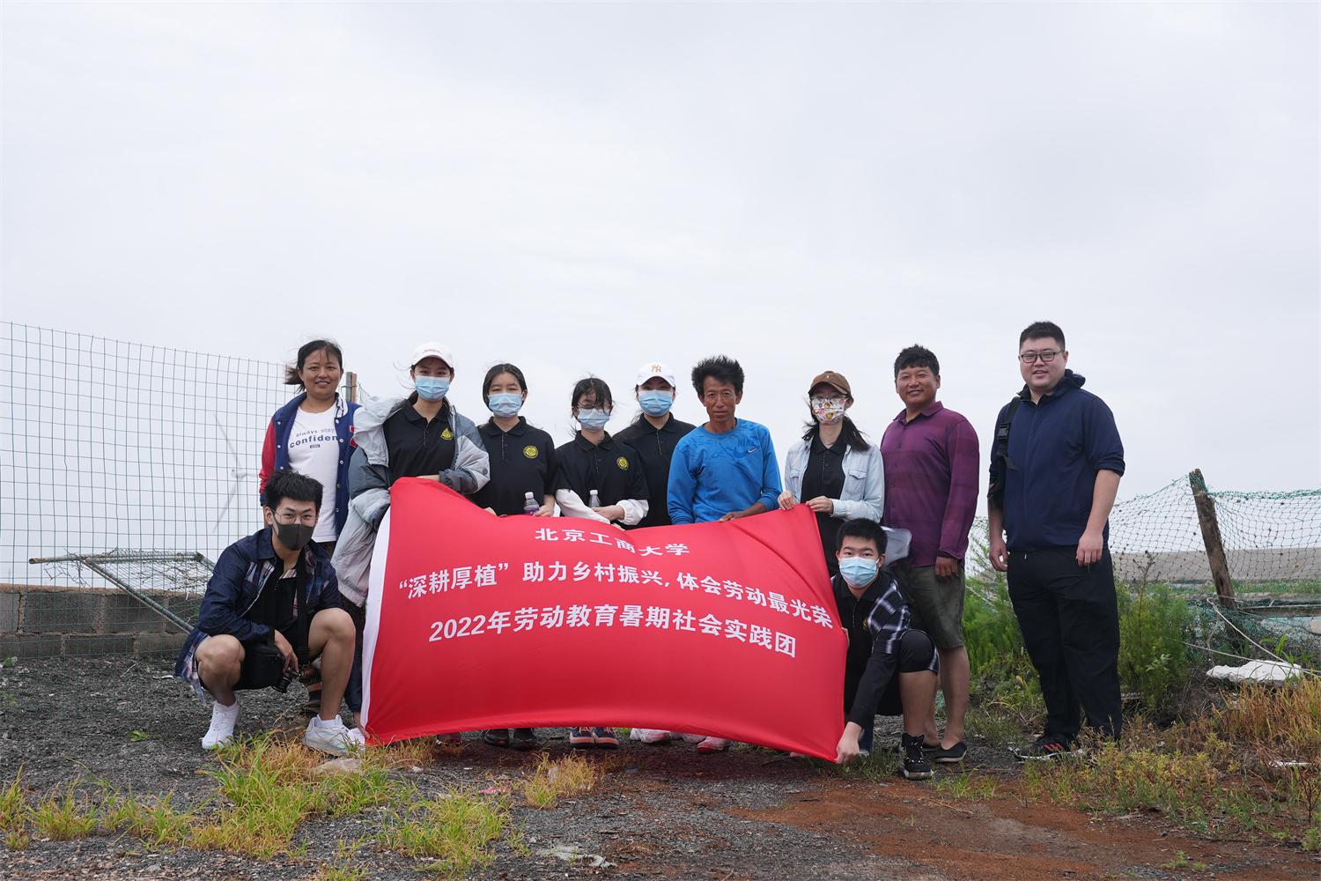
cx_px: 660
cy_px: 440
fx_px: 1761
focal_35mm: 48
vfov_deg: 28.1
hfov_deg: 41.1
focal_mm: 48
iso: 200
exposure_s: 1/60
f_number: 8
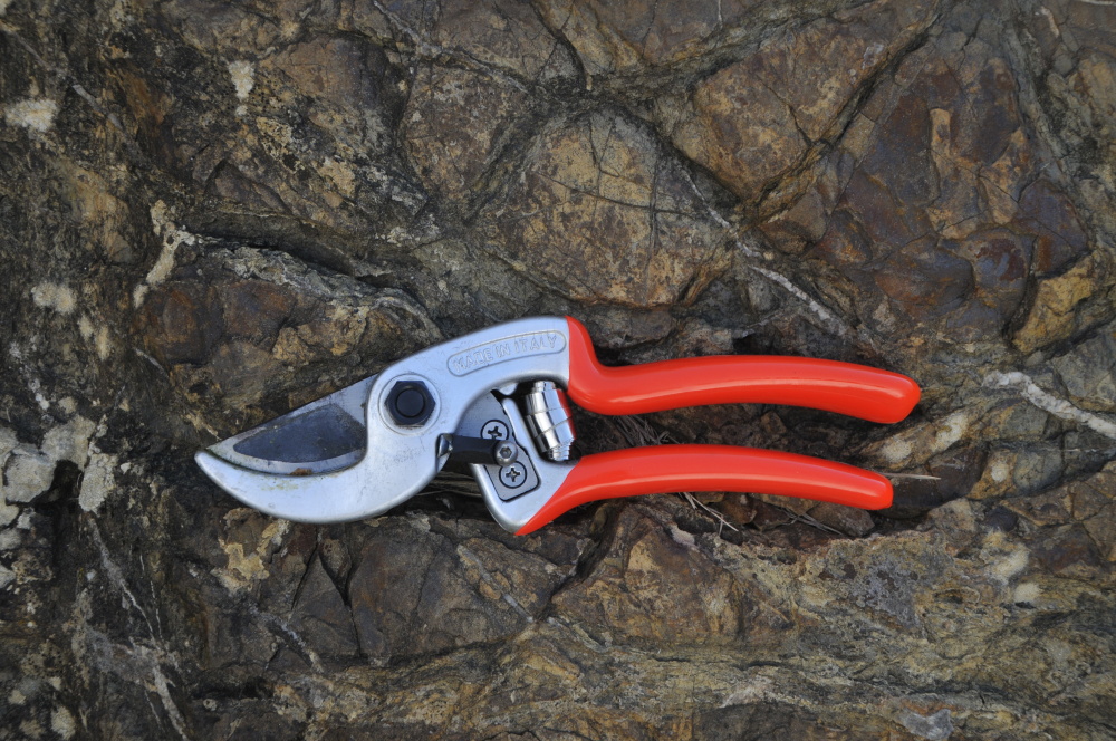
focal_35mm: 68
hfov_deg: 29.9
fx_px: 2090
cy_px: 370
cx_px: 558
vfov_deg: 20.1
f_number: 5.6
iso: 320
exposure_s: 1/125
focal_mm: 45
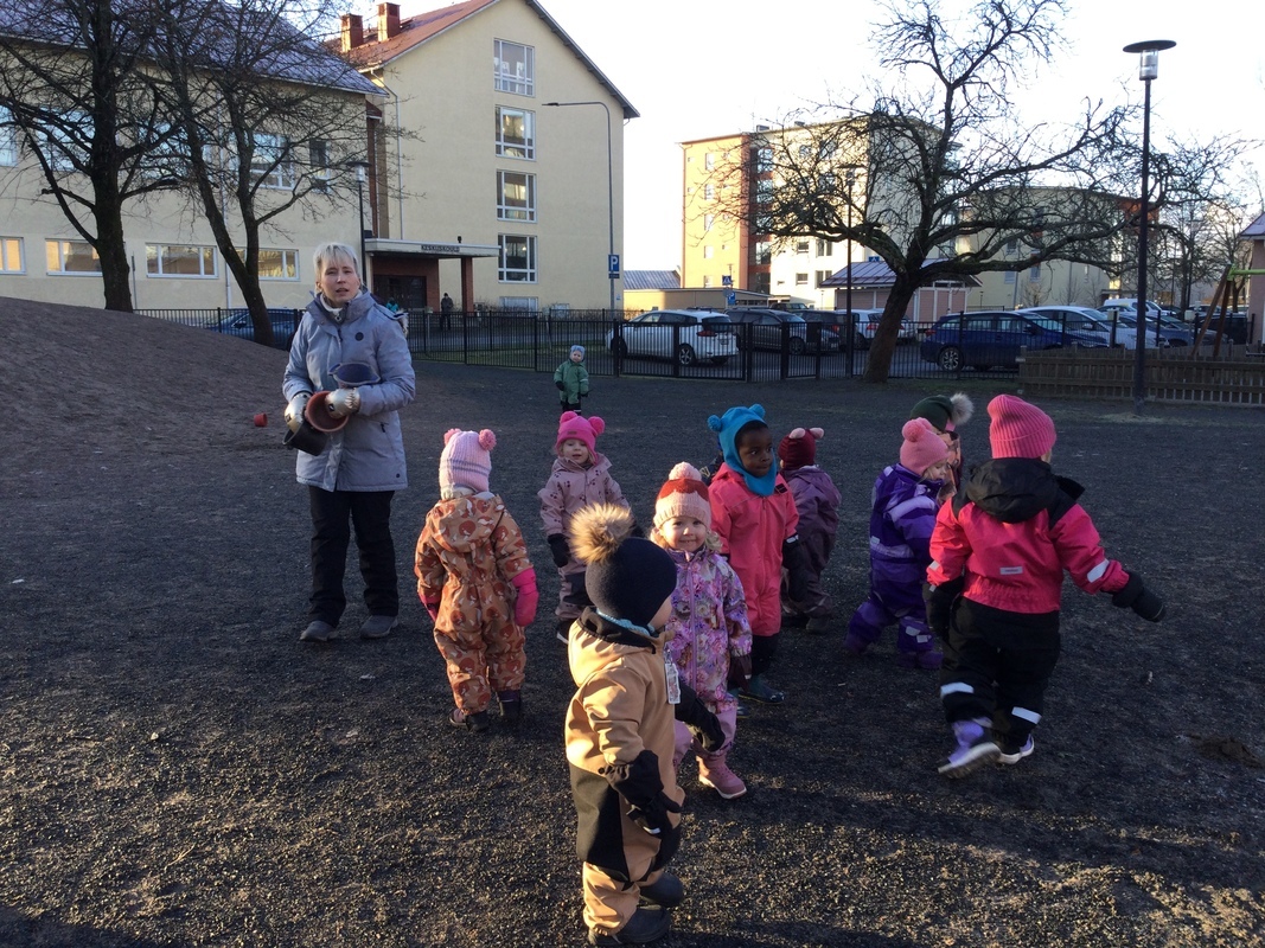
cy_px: 474
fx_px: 1133
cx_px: 632
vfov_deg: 45.4
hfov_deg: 58.4
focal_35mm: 31
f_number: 2.4
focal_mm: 3.3
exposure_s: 1/113
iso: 25
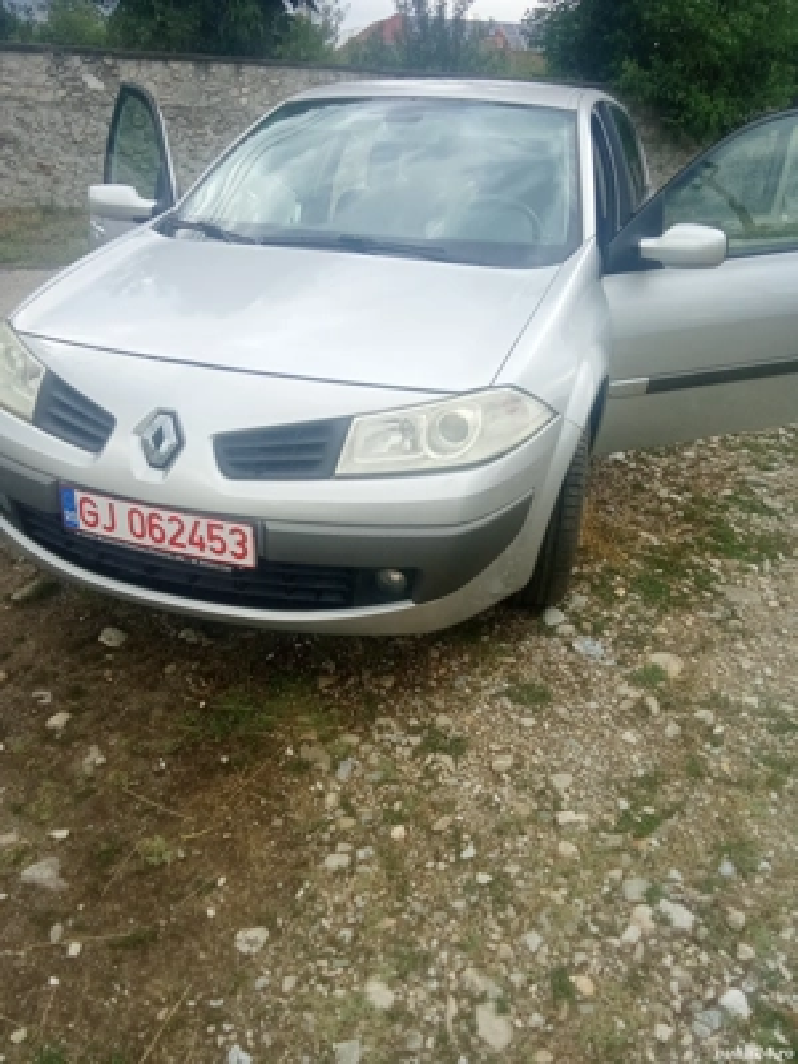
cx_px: 399
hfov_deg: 49.7
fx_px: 861
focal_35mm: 28
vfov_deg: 63.4
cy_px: 532
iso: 100
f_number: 2
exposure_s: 1/315
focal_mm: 2.78
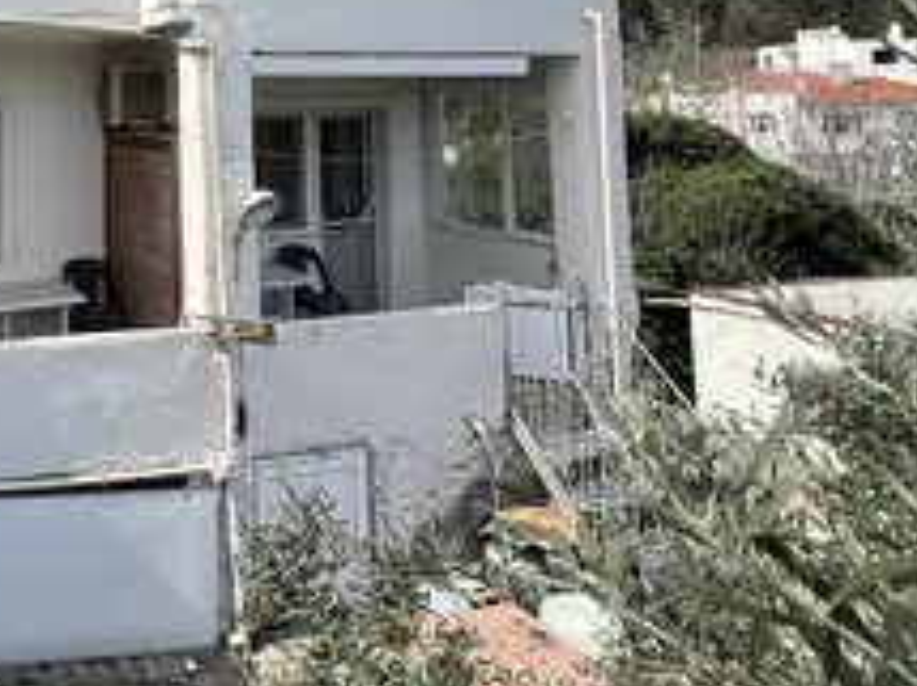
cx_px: 0
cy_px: 60
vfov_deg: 43.7
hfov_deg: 50.1
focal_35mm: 29
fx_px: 768
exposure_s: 1/1024
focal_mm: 1.57
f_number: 1.8
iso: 32
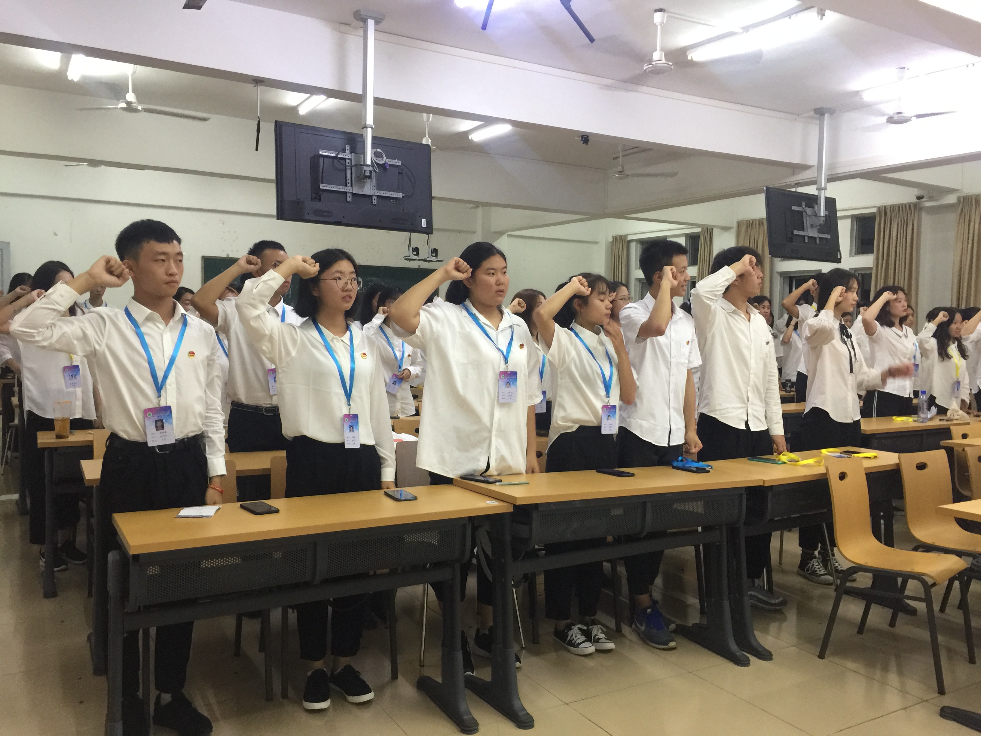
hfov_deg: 61.7
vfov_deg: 48.2
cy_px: 368
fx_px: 822
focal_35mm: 29
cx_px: 490
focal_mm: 4.15
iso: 100
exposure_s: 1/17
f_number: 2.2
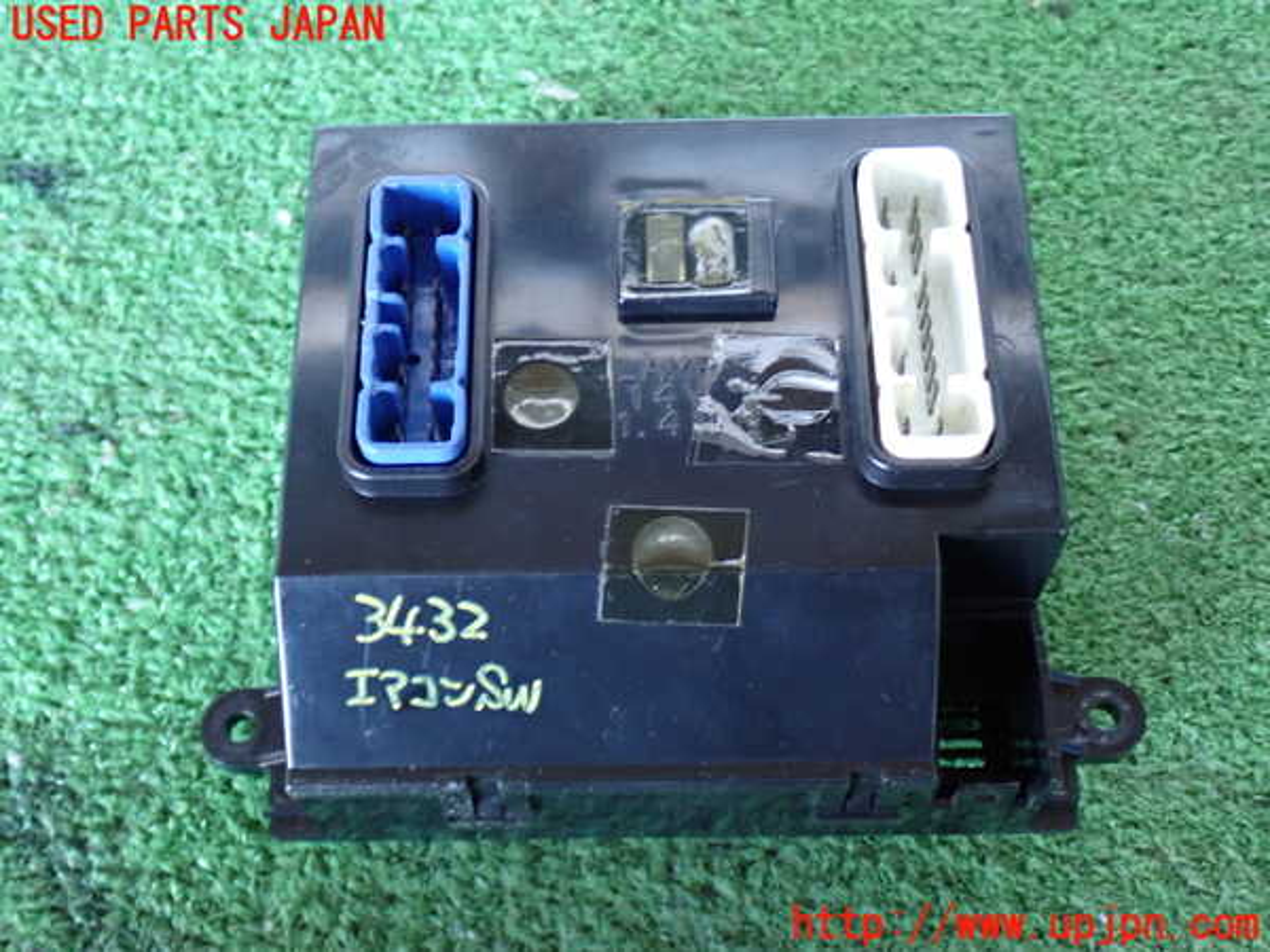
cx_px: 635
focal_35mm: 47
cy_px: 476
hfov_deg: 40.4
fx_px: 1724
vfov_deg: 30.9
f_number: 3.1
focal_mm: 8.4
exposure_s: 1/15
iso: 800
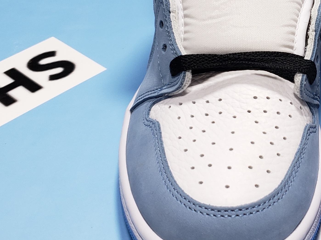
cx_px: 323
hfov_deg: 24.7
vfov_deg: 19.5
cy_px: 68
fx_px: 695
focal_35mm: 75
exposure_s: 1/100
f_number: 1.5
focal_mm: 4.3
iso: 50
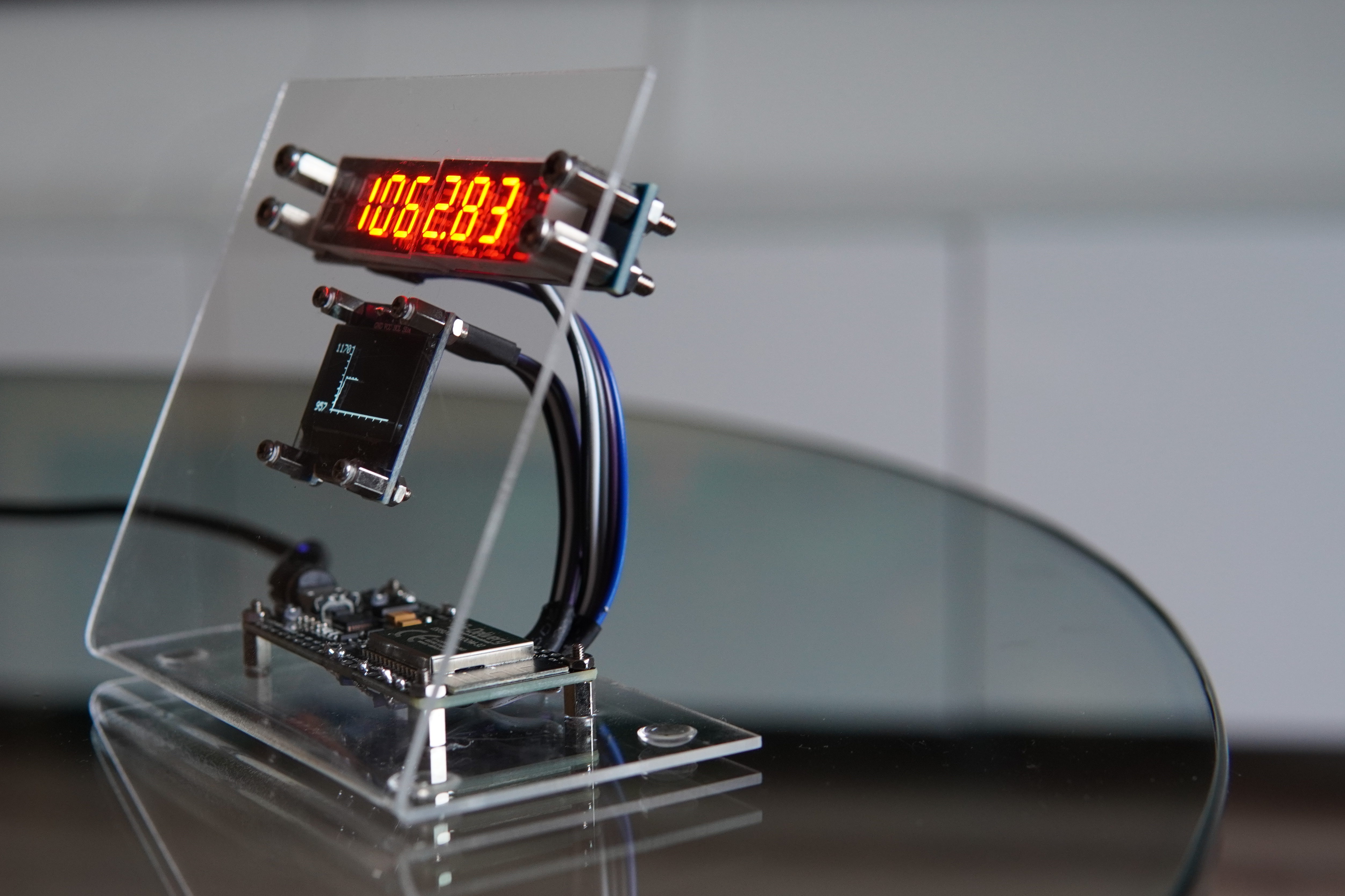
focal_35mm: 54
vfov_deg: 25.1
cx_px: 561
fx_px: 2017
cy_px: 448
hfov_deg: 36.8
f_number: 4
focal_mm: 30
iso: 500
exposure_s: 1/60
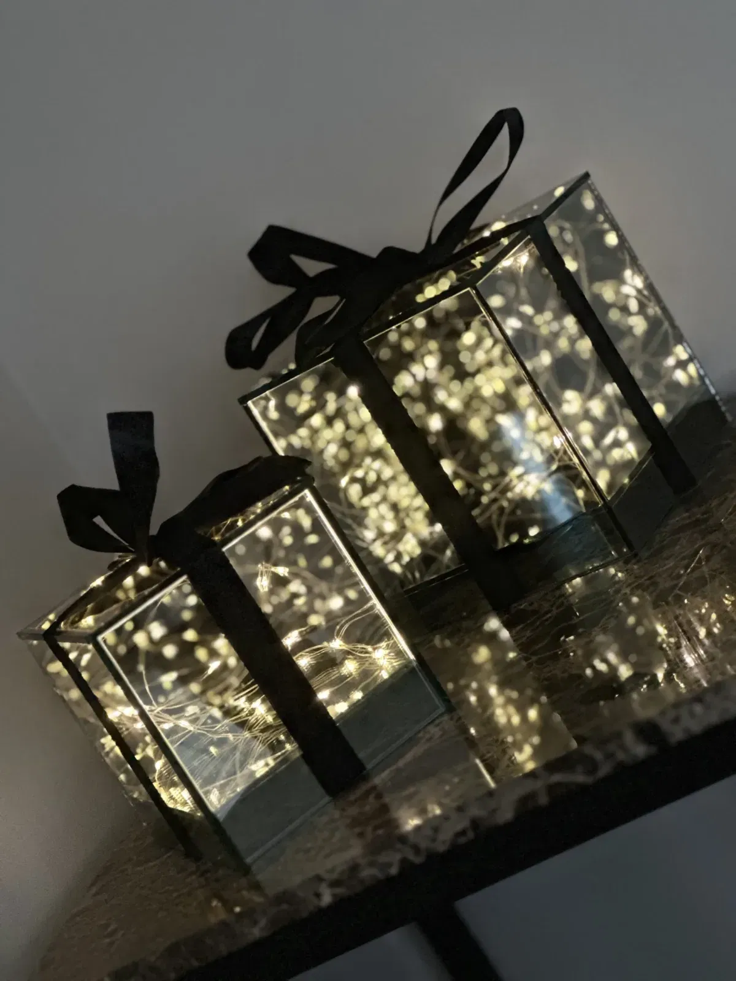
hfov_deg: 19.1
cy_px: 490
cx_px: 368
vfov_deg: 25.3
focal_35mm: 77
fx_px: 2183
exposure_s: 1/15
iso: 1000
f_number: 2.8
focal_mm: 9
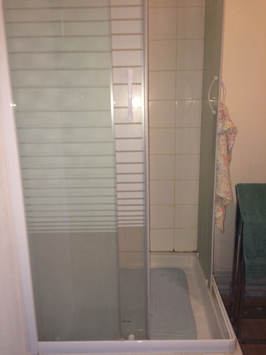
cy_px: 178
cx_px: 133
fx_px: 297
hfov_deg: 48.2
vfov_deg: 61.7
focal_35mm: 29
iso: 80
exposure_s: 1/33
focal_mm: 4.15
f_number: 2.2
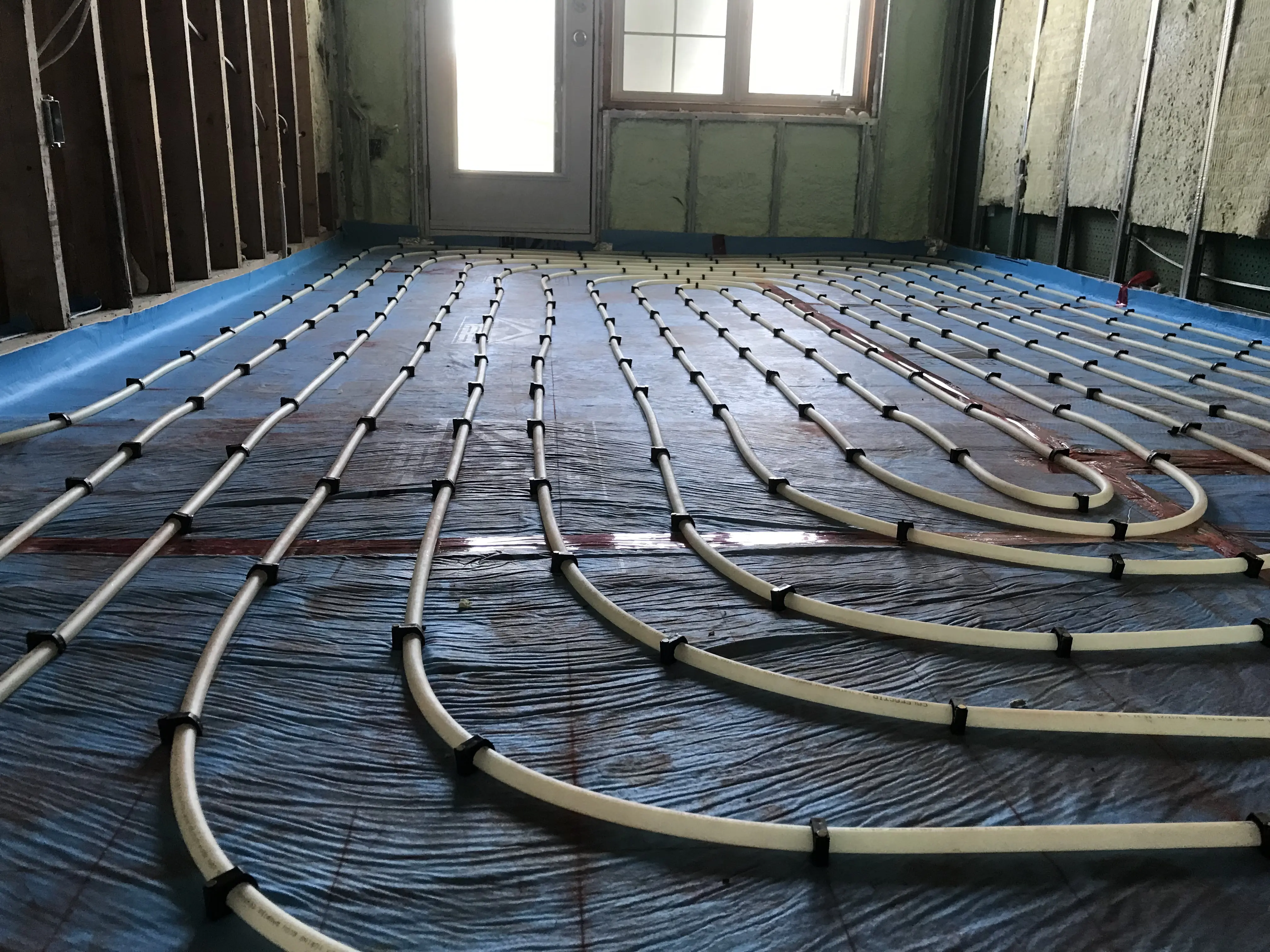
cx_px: 635
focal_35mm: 28
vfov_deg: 49.7
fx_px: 1027
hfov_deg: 63.4
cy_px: 476
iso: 40
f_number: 1.8
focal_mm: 3.99
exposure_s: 1/30
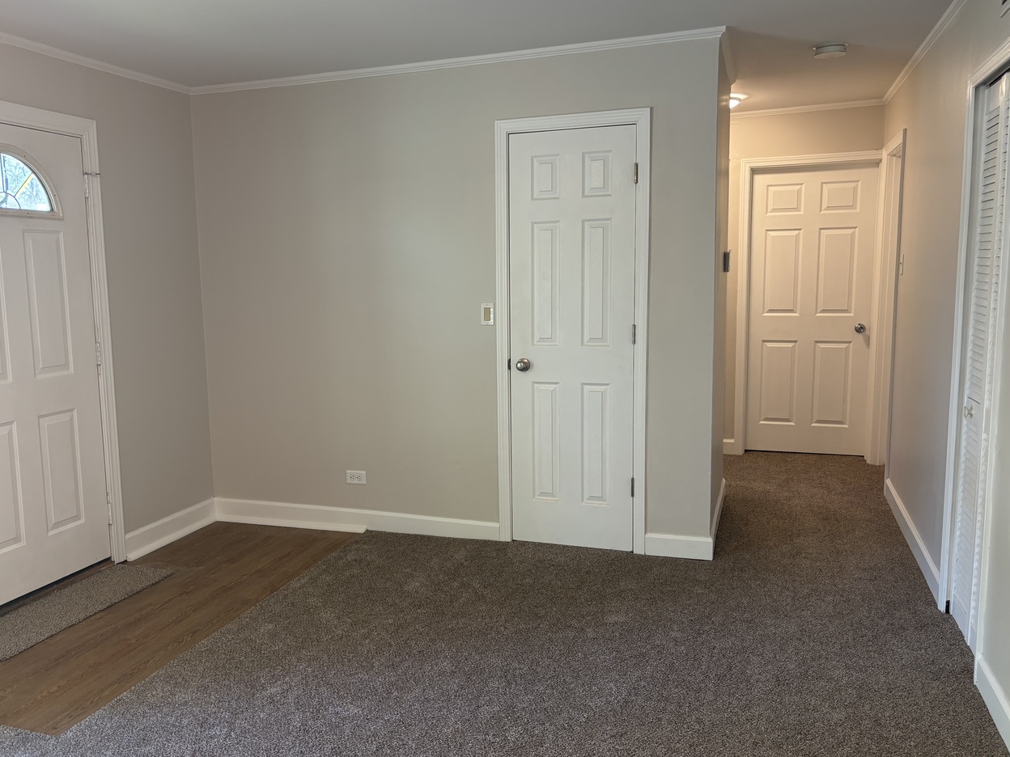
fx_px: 875
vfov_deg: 46.8
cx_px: 439
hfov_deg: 59.8
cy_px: 380
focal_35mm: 30
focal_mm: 5.96
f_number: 1.6
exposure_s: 1/60
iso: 100
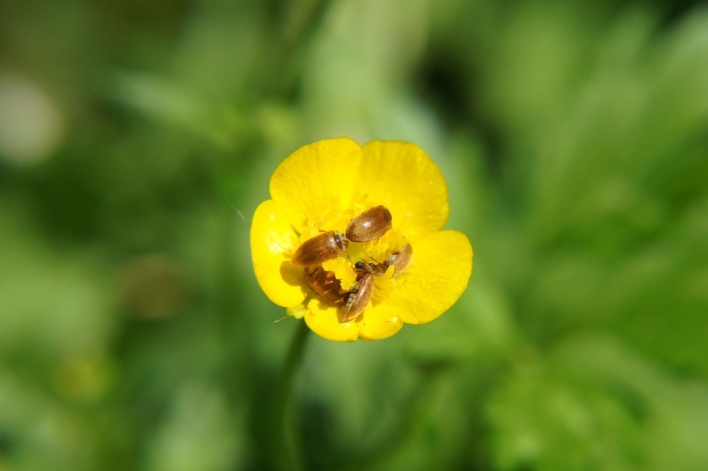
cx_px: 354
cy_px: 236
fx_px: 1621
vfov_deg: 16.5
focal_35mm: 82
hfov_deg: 24.6
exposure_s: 1/400
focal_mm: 55
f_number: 8
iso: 200
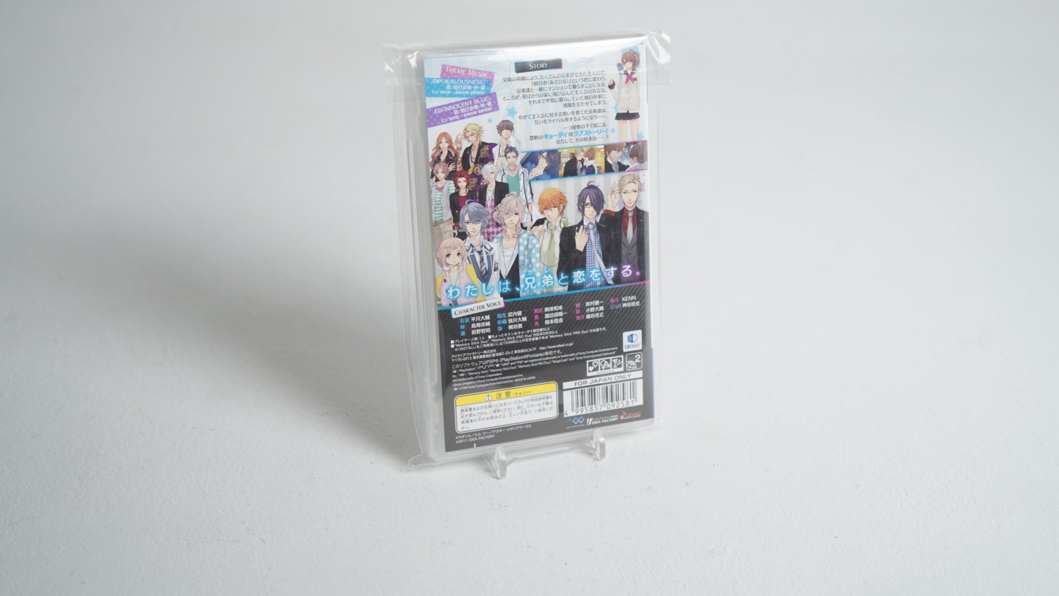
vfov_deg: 27.1
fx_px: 1235
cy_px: 241
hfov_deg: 46.4
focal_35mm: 44
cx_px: 536
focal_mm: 41
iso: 200
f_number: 4.5
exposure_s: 1/50
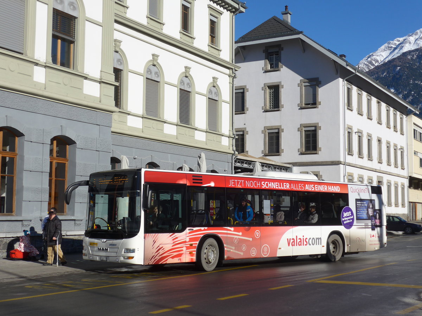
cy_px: 158
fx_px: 634
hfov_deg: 36.8
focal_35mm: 52
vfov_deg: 28.0
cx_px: 211
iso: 80
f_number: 3.3
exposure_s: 1/2000
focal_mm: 10.7
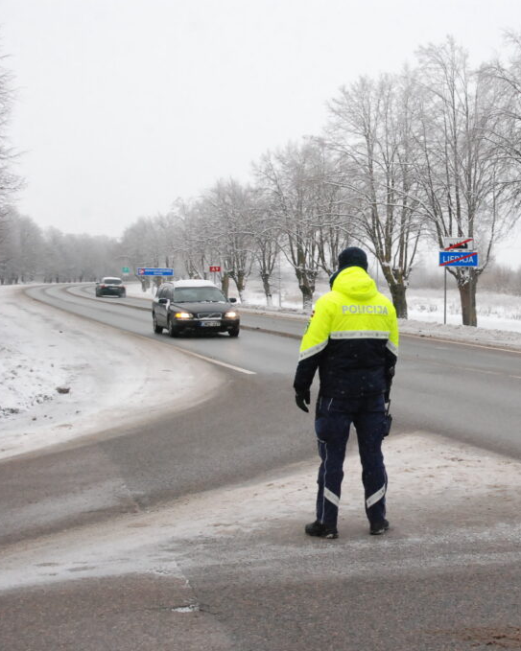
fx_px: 1311
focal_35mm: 68
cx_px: 450
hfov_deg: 22.0
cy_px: 327
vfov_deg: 27.9
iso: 1600
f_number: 11
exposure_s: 1/500
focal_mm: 32
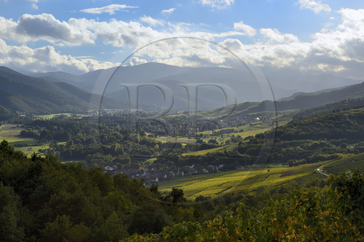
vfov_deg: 19.4
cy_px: 121
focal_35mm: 70
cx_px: 182
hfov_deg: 28.9
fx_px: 707
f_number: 14
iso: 200
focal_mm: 70
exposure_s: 1/200
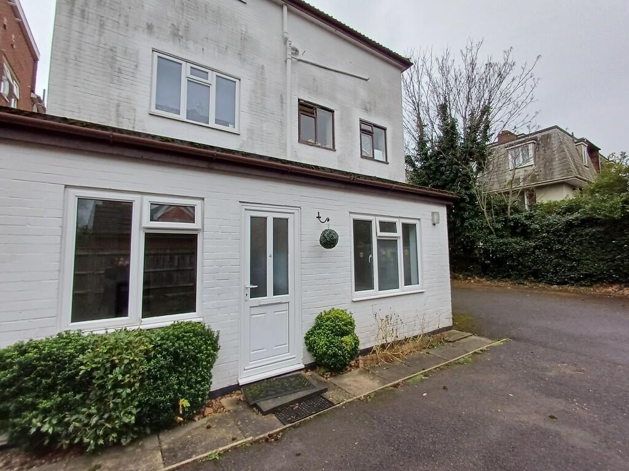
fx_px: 291
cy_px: 236
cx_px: 314
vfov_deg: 78.1
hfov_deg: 94.5
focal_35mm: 16
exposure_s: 1/100
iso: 64
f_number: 2.2
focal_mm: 1.64
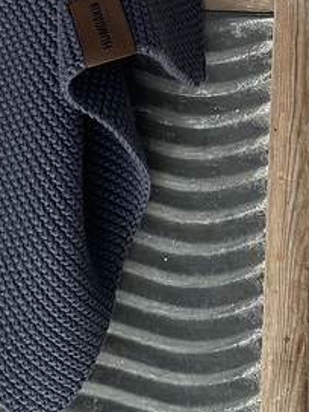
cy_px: -2
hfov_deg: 17.7
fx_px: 988
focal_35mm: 83
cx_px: 108
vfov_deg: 22.6
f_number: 1.6
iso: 50
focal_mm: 4.2
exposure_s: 1/1233
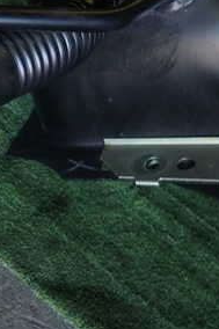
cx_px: -104
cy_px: 115
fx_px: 502
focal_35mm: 55
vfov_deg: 36.0
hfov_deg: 21.0
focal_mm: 4.5
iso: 200
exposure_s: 1/60
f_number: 2
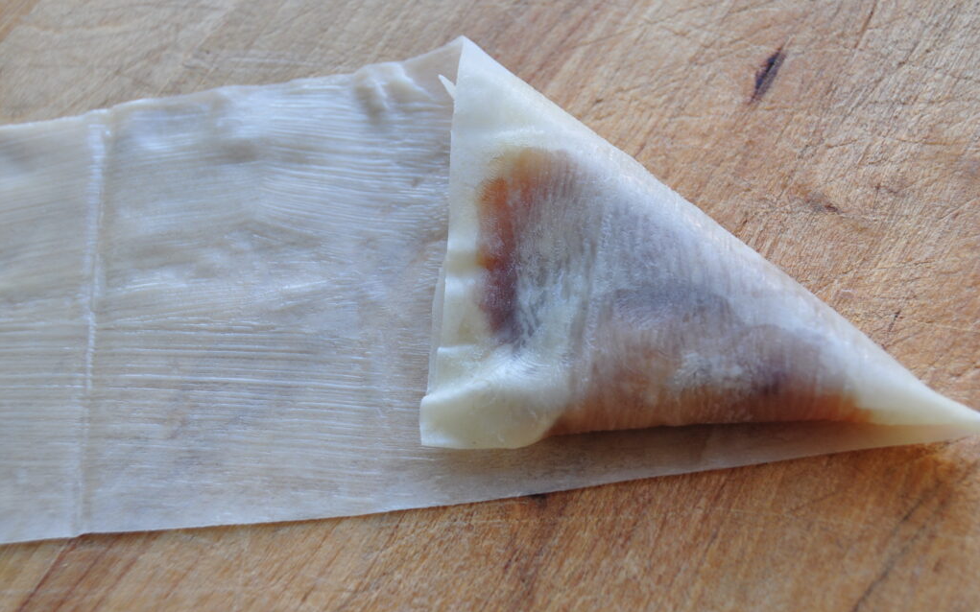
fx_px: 1309
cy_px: 288
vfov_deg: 26.3
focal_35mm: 49
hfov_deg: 41.1
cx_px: 490
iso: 200
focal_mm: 32
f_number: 7.1
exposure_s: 1/25
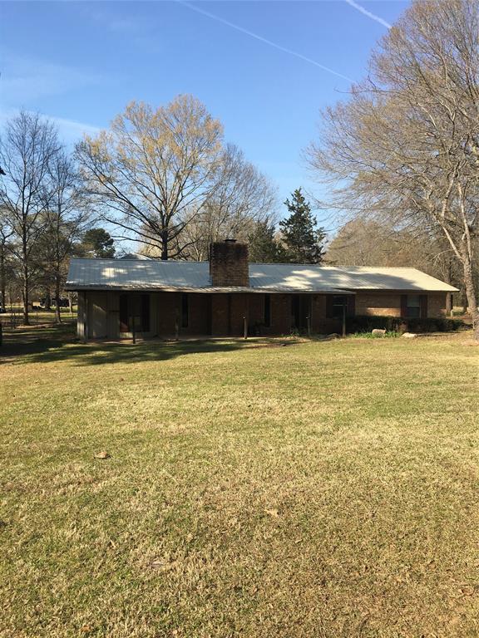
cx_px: 240
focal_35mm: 29
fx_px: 535
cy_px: 319
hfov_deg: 48.2
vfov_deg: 61.7
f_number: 2.2
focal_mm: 4.15
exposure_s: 1/1012
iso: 25
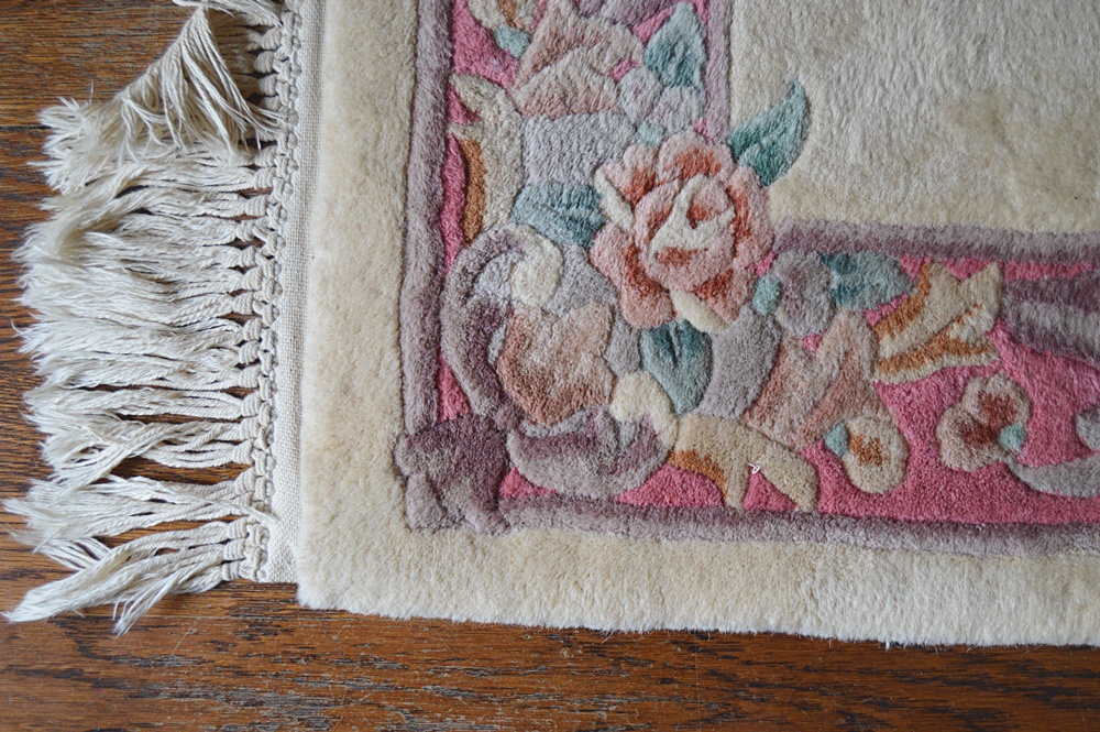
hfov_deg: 41.1
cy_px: 366
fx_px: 1465
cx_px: 550
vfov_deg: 28.0
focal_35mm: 48
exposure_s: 1/80
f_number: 4.5
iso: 400
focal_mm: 32
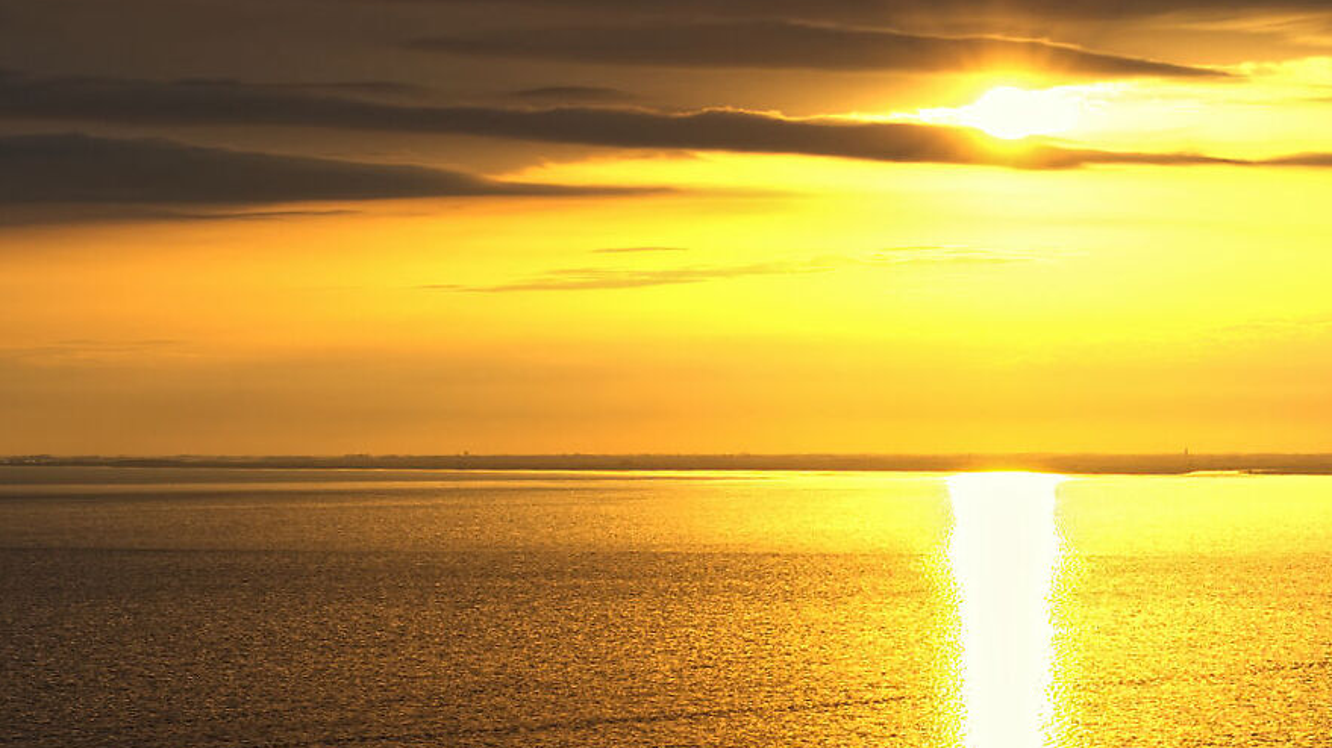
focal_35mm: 143
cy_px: 186
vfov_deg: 8.5
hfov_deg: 14.6
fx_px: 5050
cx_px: 1574
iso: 64
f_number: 11
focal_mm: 50
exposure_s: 1/100
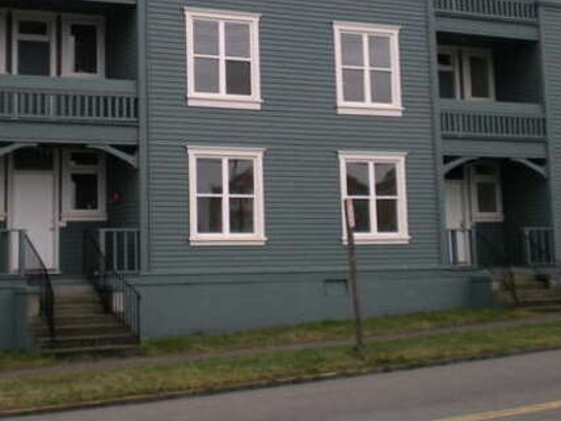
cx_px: 189
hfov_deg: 27.2
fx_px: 1151
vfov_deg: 20.5
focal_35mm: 71
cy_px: 80
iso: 50
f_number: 3.1
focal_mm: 6.3
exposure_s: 1/232
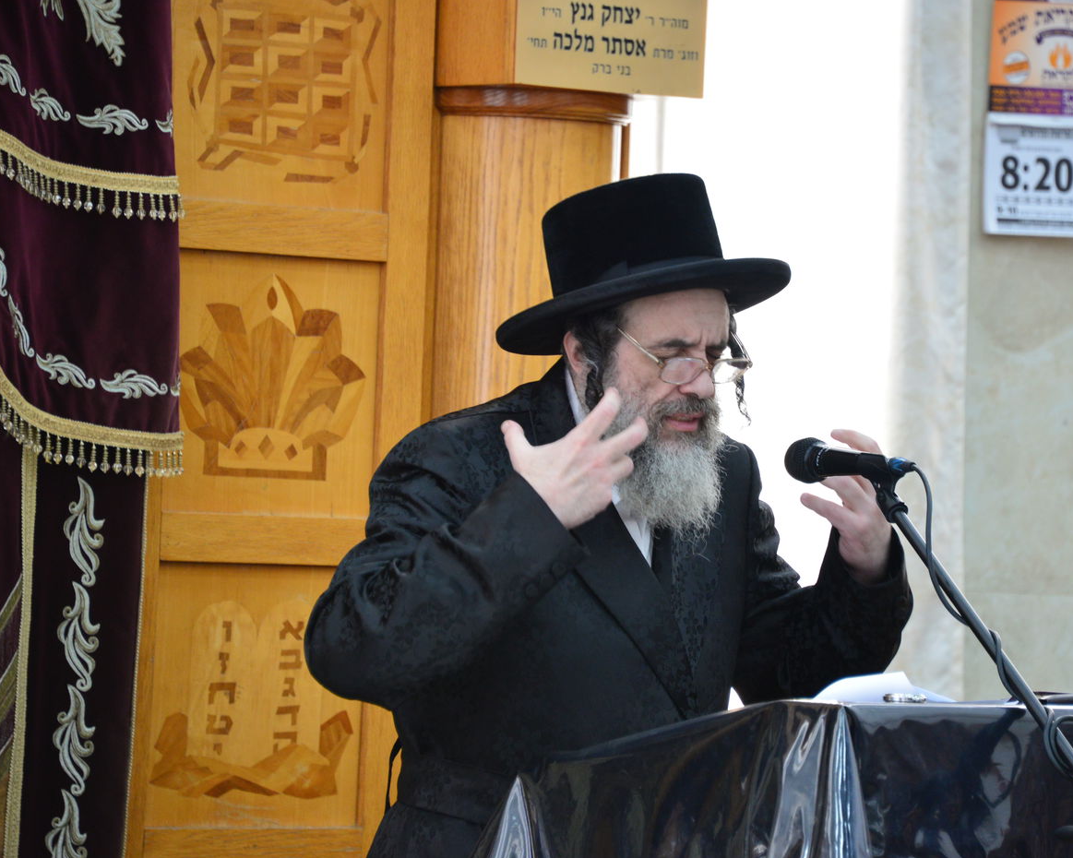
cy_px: 430
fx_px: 10764
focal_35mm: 339
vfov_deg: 4.6
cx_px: 638
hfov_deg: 5.7
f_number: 6.3
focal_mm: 300
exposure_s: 1/100
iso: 2000
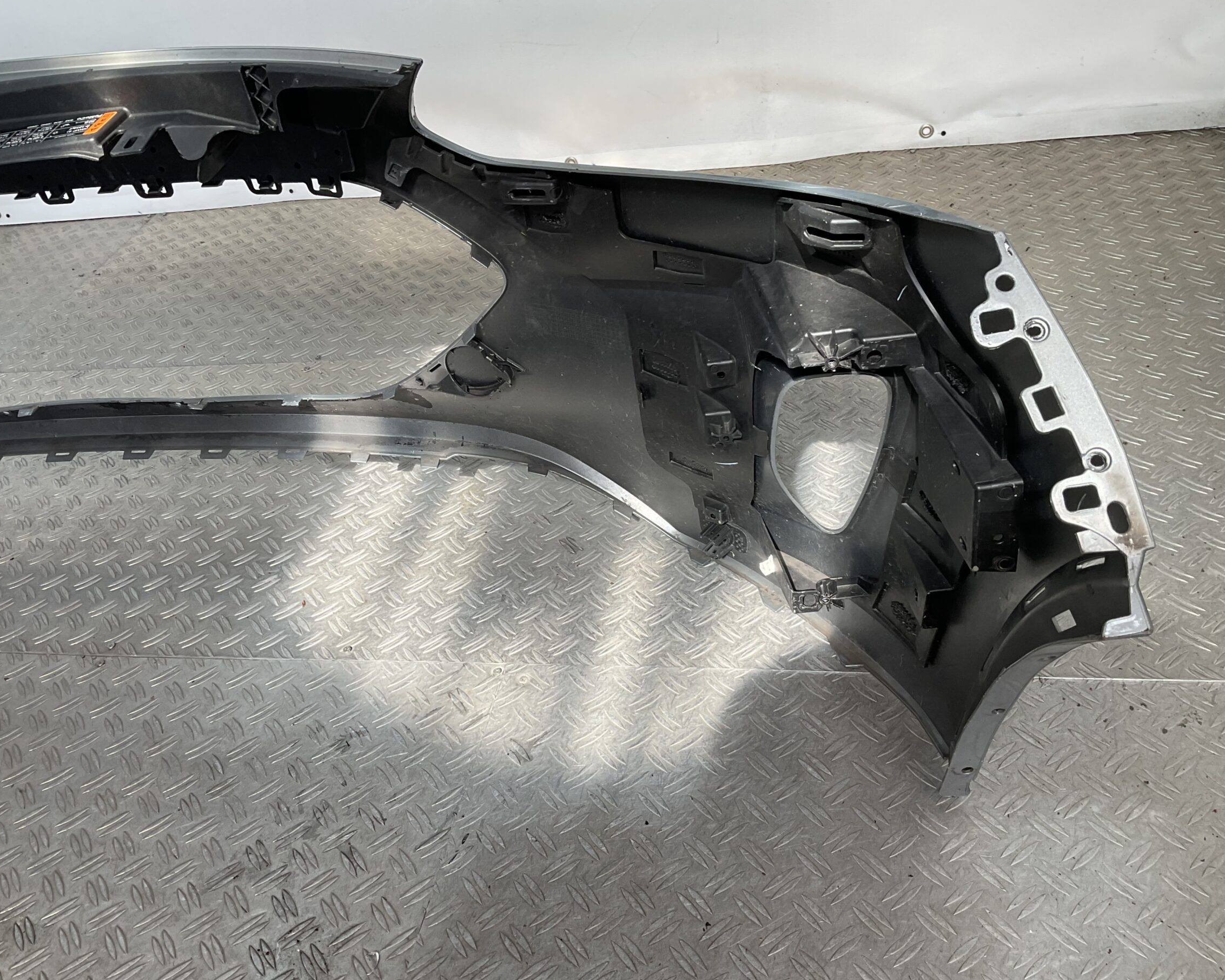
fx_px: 1160
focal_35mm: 32
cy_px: 469
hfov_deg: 55.6
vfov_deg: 45.8
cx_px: 575
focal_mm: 3
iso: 16
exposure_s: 1/273
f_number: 1.8
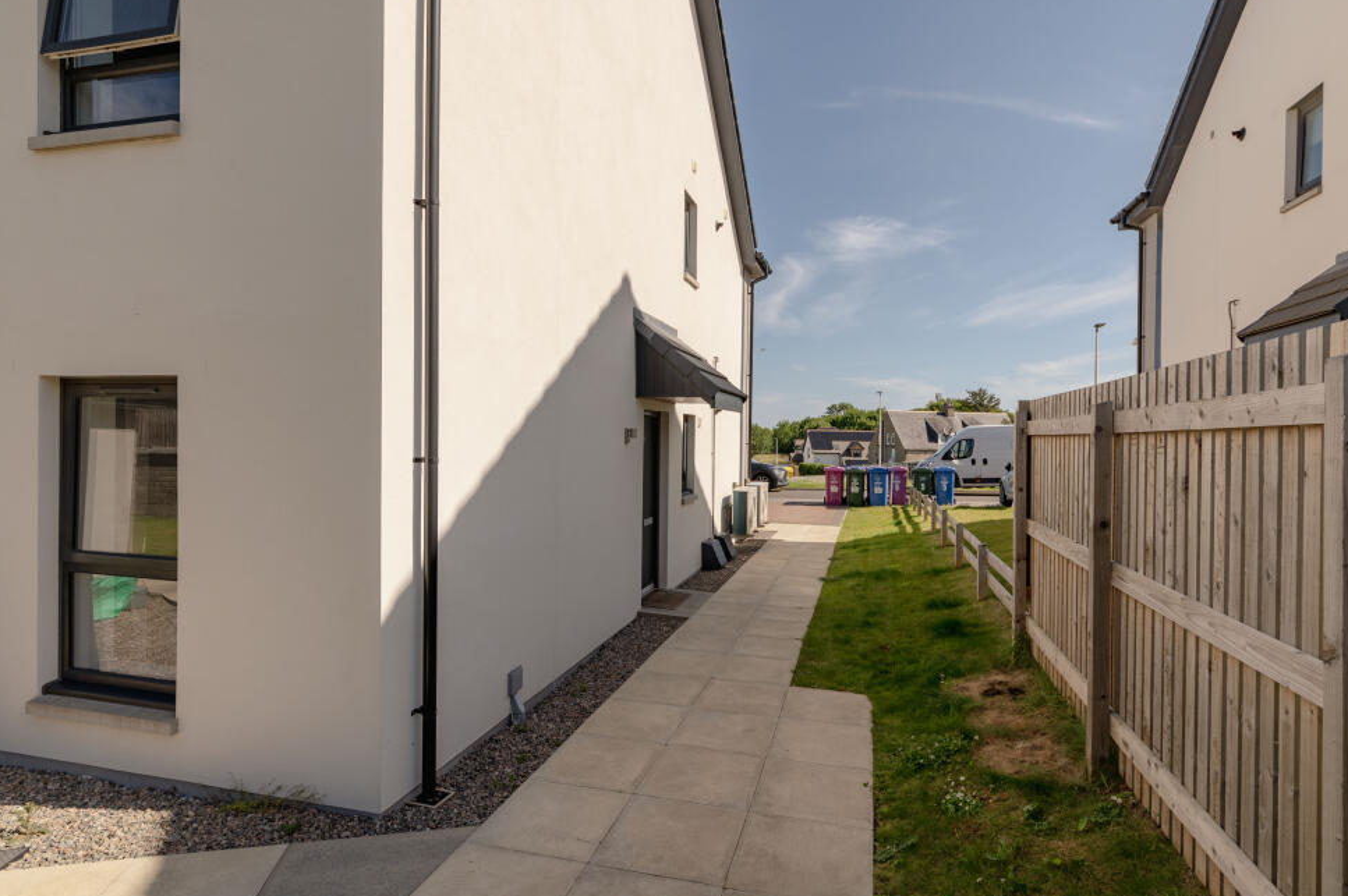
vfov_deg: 67.3
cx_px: 689
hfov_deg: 90.0
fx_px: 673
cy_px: 466
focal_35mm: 18
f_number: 8
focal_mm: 17
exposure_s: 1/500
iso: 100
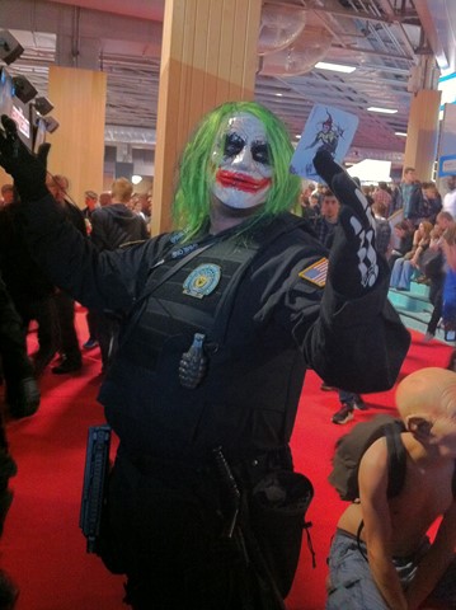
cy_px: 305
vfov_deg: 52.7
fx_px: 616
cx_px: 228
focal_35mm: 35
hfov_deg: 40.6
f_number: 2.8
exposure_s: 1/15
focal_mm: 3.85
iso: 1000
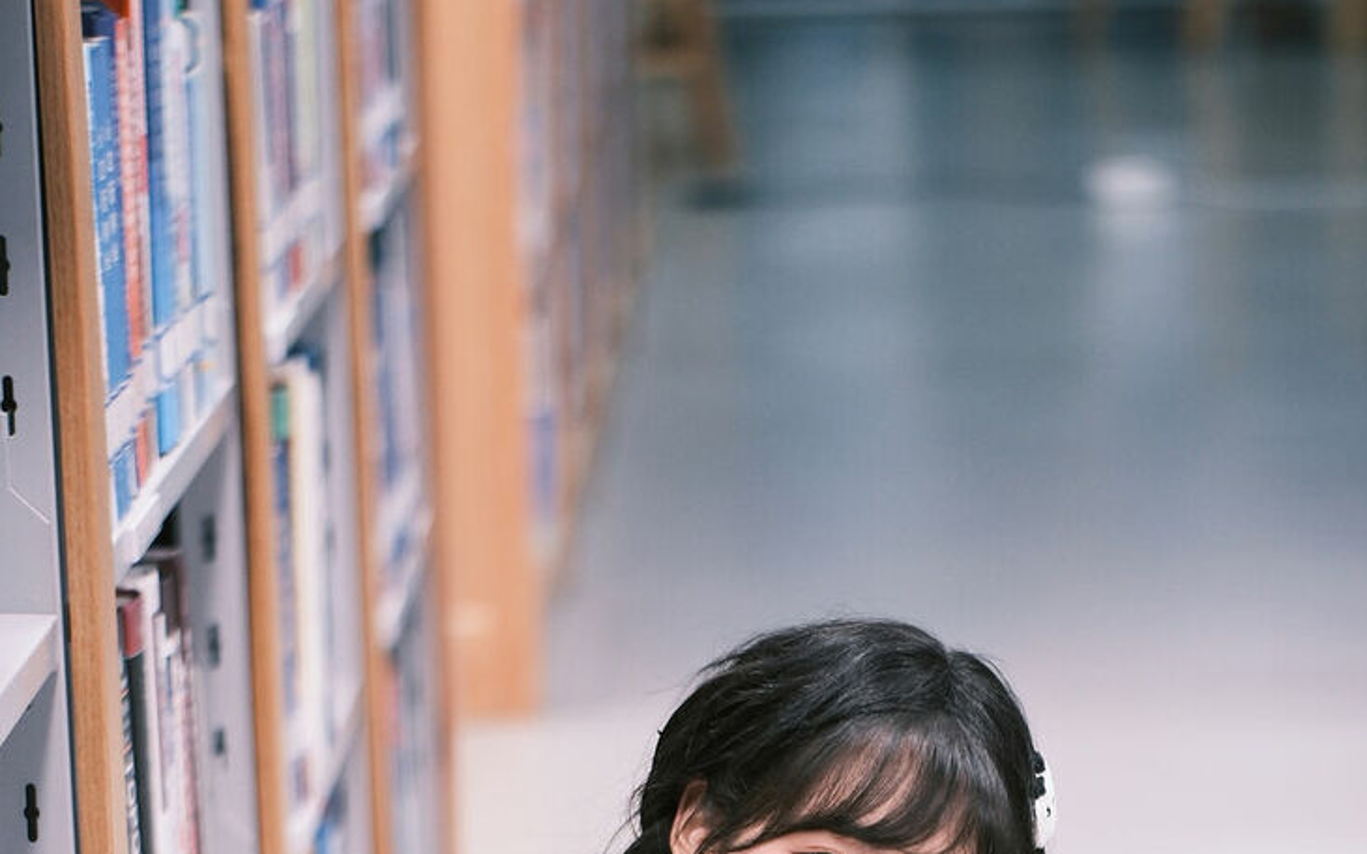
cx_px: 906
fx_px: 6146
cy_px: 1218
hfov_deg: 12.7
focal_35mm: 165
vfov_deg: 7.8
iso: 500
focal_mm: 50
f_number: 1.4
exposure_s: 1/150
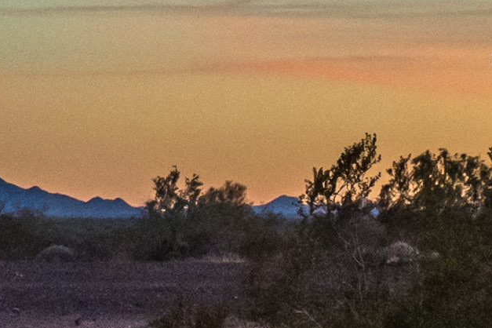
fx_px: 4961
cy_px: -123
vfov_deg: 3.8
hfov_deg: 5.6
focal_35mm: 363
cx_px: -187
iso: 1250
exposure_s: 1/100
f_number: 6.3
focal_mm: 27
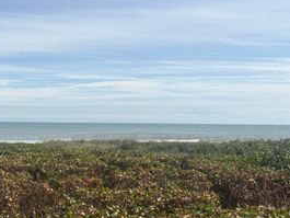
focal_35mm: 49
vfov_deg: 29.5
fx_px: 411
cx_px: 20
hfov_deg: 36.1
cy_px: 147
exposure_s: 1/5814
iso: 50
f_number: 1.6
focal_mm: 5.96
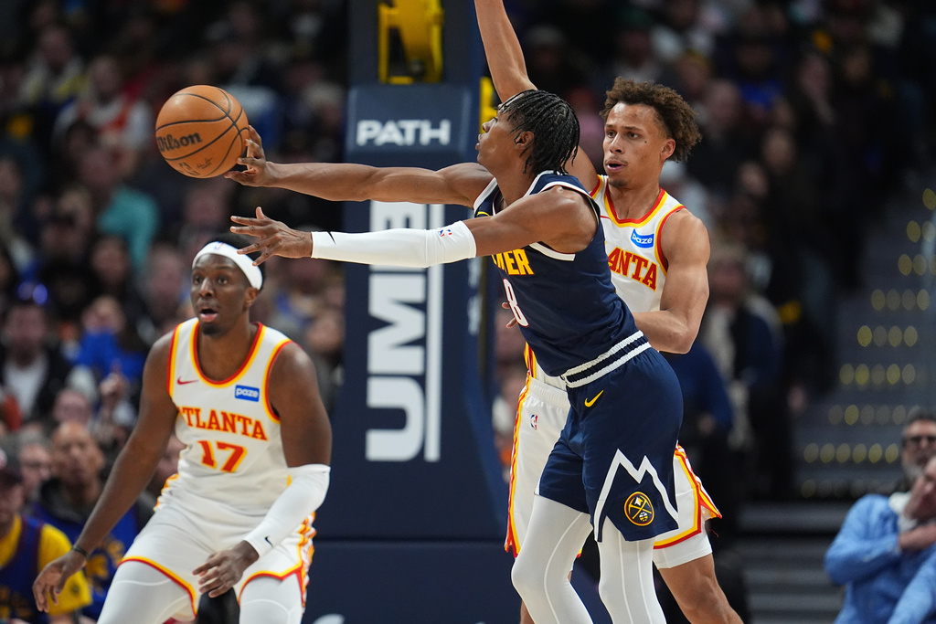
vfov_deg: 3.4
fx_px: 10401
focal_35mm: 400
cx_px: 468
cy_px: 312
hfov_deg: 5.2
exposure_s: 1/2000
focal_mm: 400
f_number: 3.2
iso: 5000
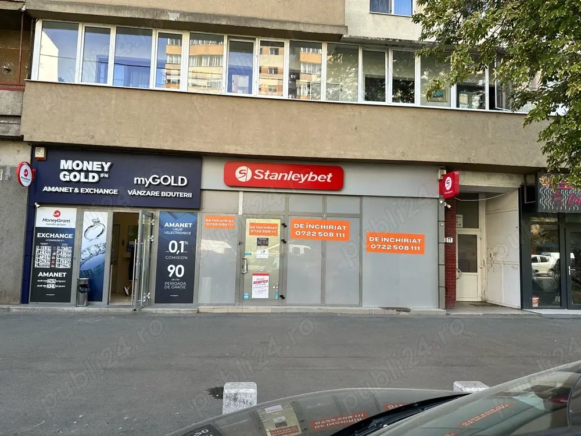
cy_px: 218
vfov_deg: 56.8
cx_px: 290
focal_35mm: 24
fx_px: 403
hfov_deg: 71.6
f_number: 1.78
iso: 80
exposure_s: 1/414
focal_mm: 6.86
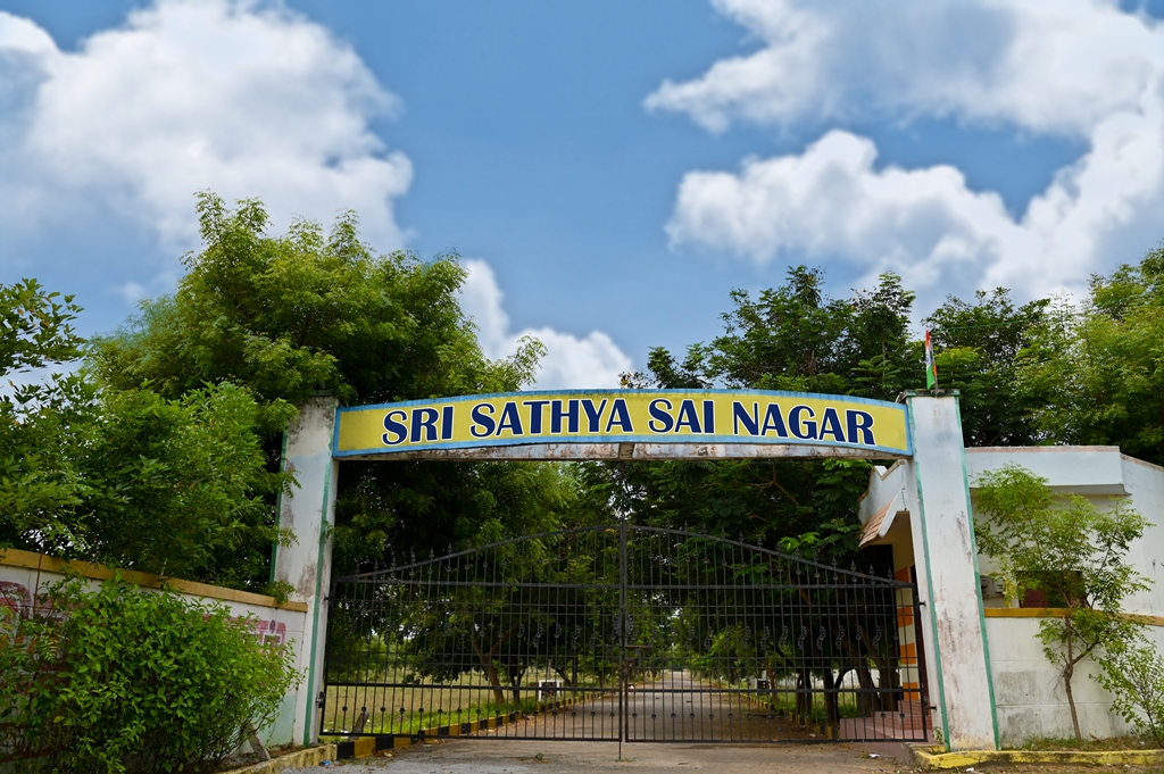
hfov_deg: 62.0
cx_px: 582
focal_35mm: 30
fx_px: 969
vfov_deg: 43.5
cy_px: 387
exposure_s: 1/125
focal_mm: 30
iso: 100
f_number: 5.6
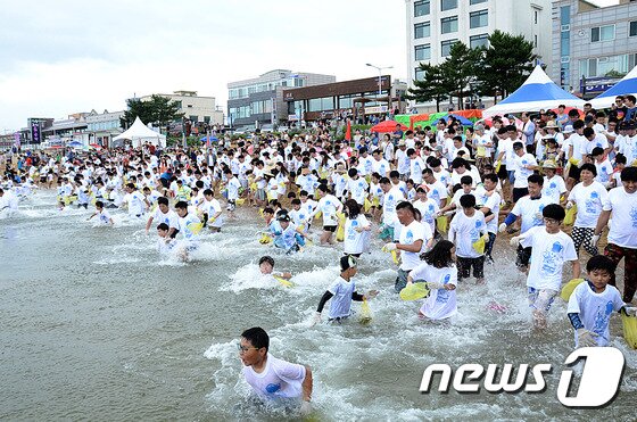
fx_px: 583
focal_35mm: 33
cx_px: 318
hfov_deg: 57.3
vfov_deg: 39.8
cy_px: 211
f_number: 9
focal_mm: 22
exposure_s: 1/250
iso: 1250
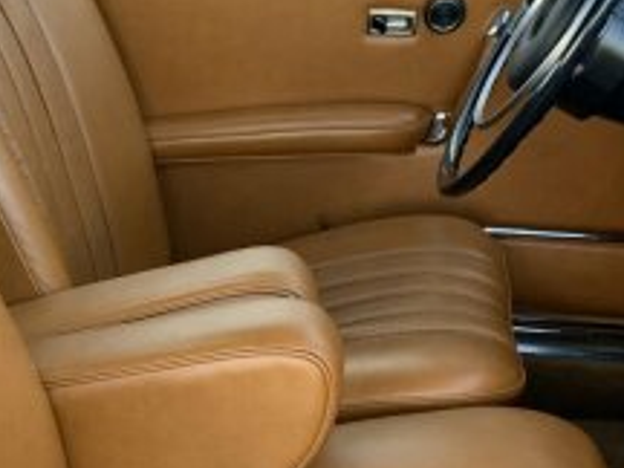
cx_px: 121
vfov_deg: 18.6
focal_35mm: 77
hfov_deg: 24.9
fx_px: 1388
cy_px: 480
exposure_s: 1/121
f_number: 1.8
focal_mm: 4.25
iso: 80
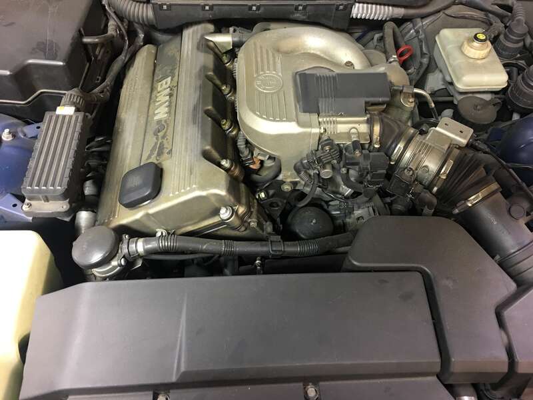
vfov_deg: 48.2
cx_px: 266
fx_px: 447
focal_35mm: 29
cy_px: 200
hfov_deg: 61.7
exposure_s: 1/8
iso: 80
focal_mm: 4.15
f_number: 2.2
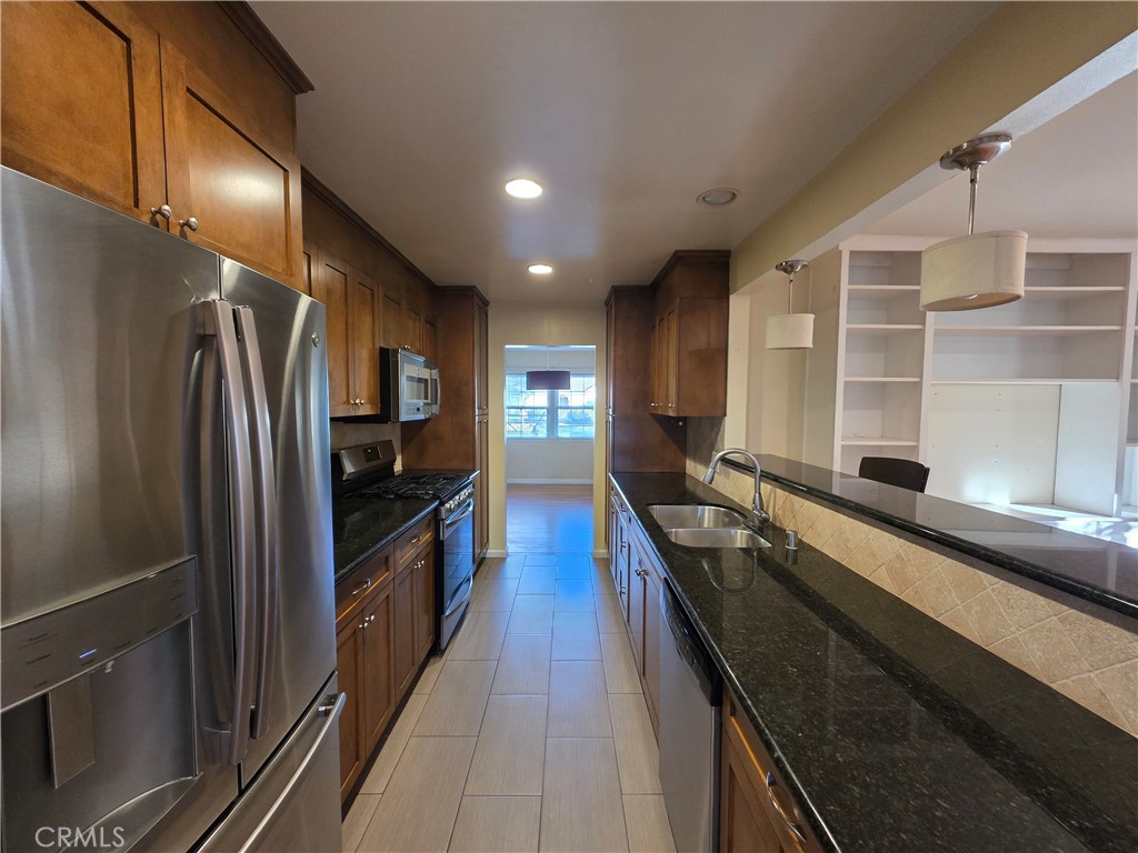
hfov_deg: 106.2
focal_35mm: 13
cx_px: 569
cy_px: 426
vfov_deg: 89.9
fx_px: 427
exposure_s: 1/60
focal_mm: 2.2
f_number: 1.9
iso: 400
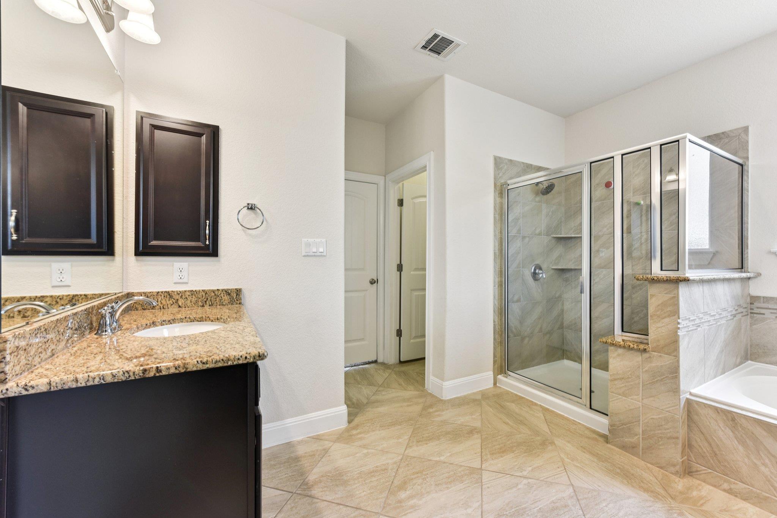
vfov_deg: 81.2
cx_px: 388
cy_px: 259
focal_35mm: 14
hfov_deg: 104.3
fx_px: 302
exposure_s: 1/15
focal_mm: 14
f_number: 8
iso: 400
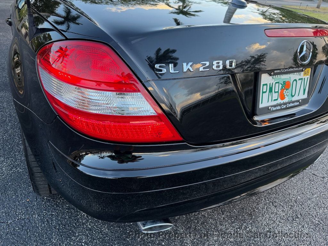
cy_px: 123
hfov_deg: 71.6
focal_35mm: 24
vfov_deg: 56.8
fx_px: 227
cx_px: 164
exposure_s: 1/225
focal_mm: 6.76
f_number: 1.78
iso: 200
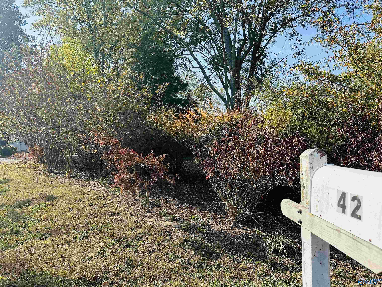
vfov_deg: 56.8
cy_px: 144
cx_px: 191
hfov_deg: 71.6
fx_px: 265
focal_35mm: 24
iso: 80
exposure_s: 1/1845
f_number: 1.78
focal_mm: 6.86
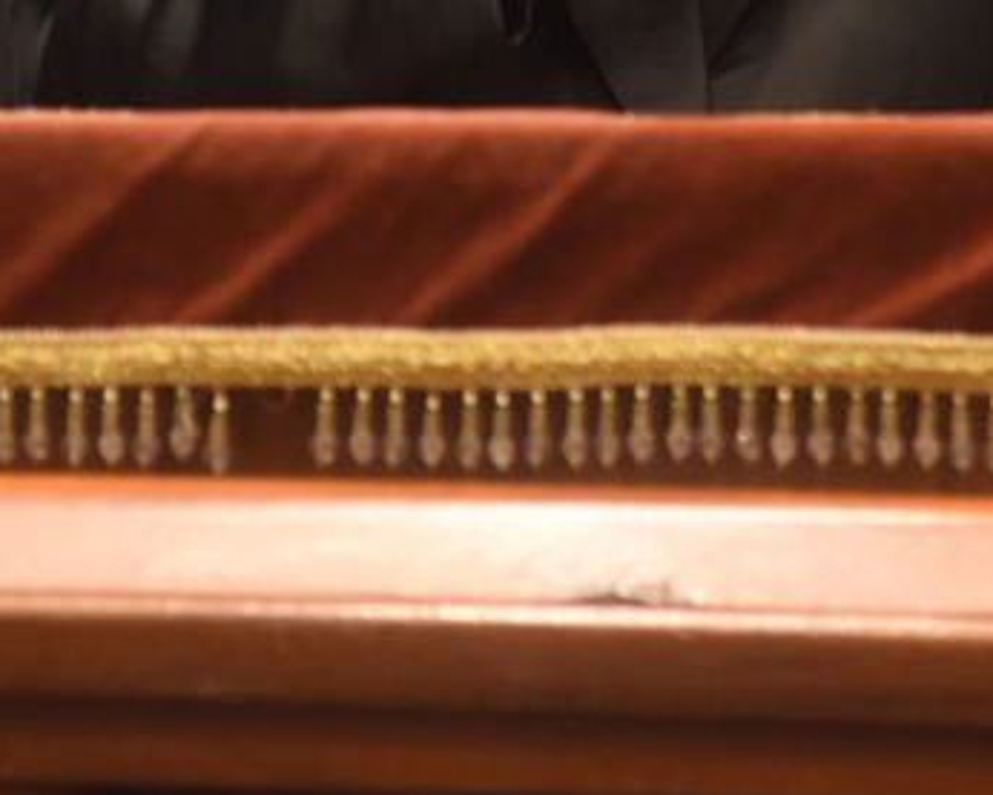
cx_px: 761
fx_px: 13405
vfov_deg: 3.4
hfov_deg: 4.2
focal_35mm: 456
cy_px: -519
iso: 2000
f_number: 4
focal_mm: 120
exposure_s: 1/100
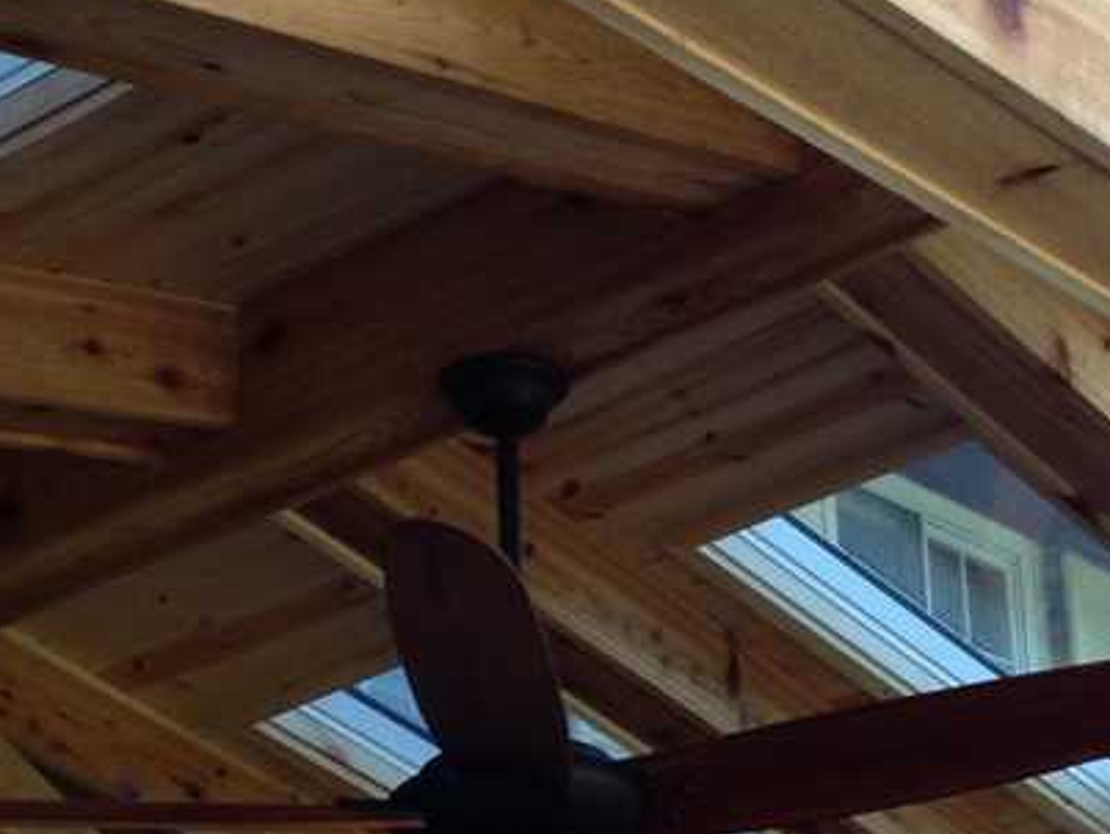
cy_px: 555
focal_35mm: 116
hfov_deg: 16.7
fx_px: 3722
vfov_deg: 12.8
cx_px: 1067
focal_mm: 4.28
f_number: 2.4
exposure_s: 1/142
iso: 50
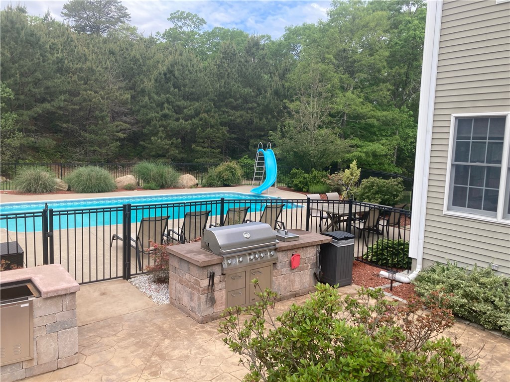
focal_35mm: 28
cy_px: 191
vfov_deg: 49.7
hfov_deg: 63.4
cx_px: 255
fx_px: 413
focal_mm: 3.99
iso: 20
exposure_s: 1/666
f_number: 1.8
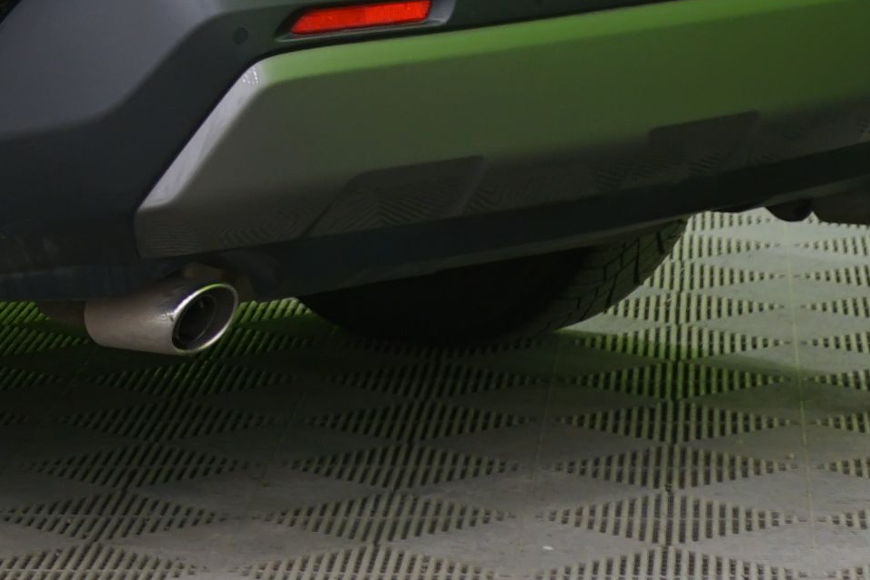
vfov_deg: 6.7
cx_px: -478
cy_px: -477
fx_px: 4857
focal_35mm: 201
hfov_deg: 9.9
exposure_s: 1/5
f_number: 4.5
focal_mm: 49
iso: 400
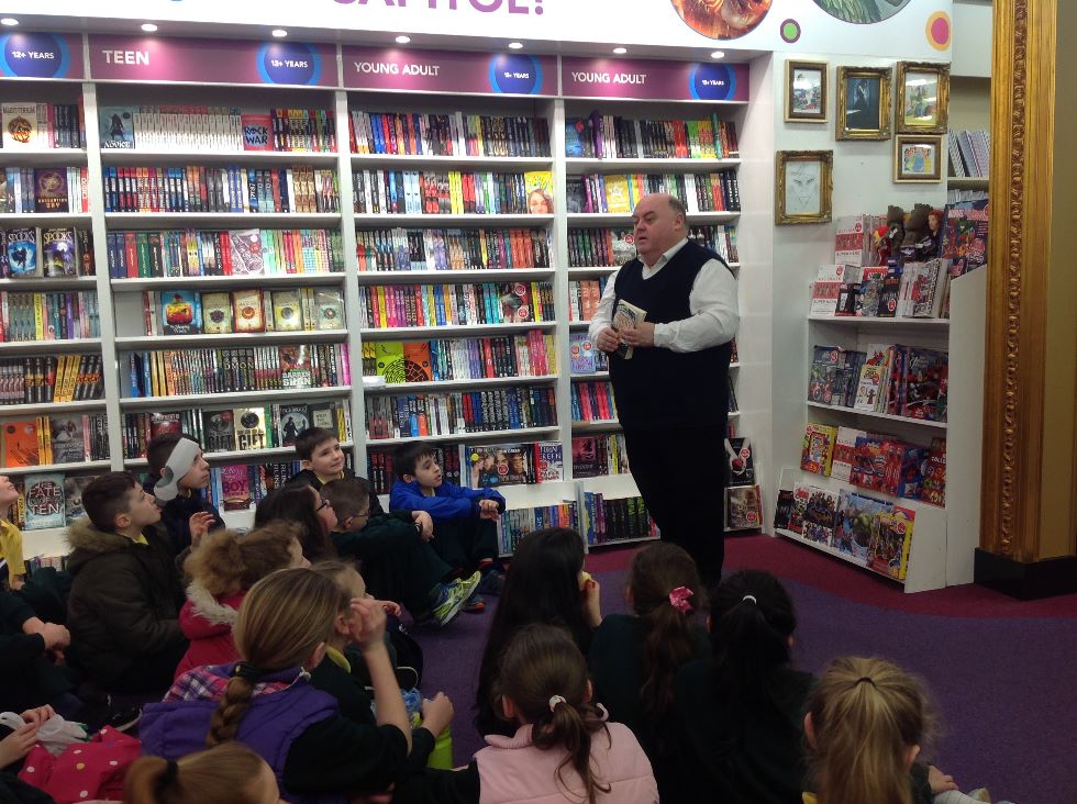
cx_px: 538
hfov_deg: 52.7
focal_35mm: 35
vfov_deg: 40.6
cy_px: 402
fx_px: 1087
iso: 50
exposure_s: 1/40
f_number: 2.4
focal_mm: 4.28
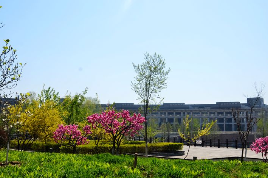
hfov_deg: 44.5
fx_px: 327
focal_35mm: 44
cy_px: 91
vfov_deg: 30.4
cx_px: 146
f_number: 9
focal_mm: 26
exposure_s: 1/320
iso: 100
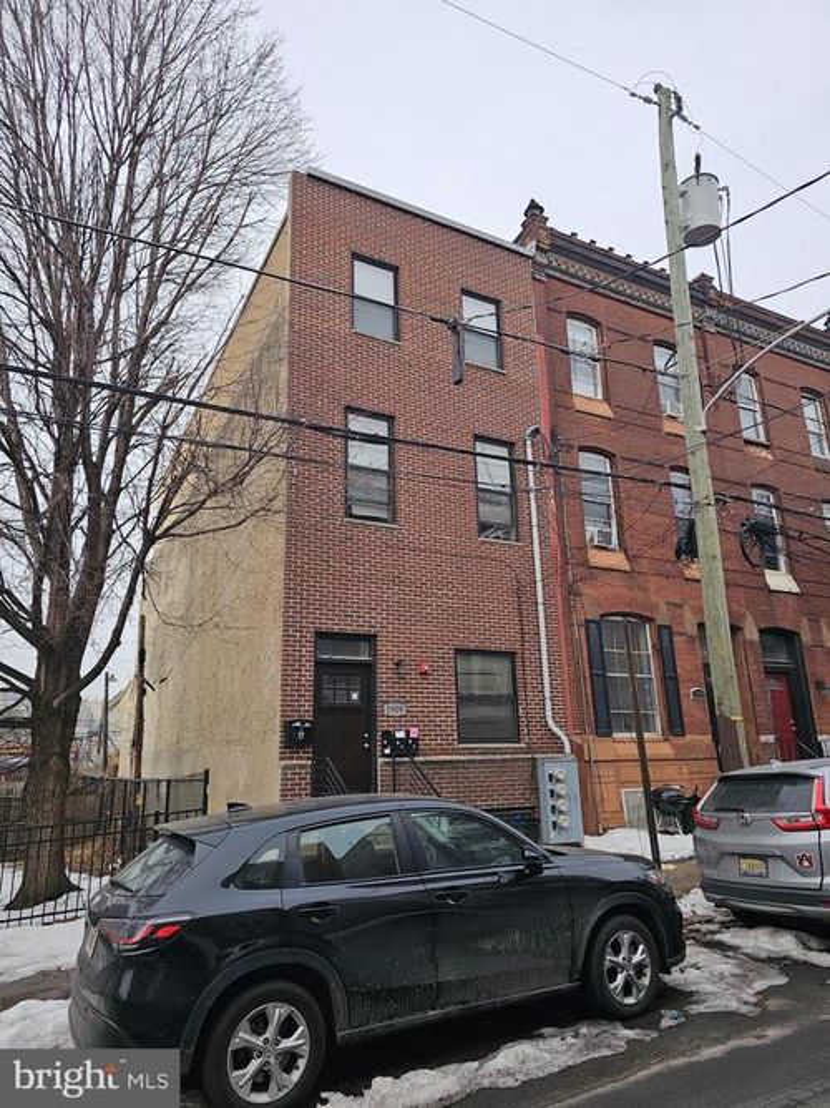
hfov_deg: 58.9
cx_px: 415
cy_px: 554
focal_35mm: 23
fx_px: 736
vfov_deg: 73.9
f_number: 1.7
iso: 10
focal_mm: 6.3
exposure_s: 1/353
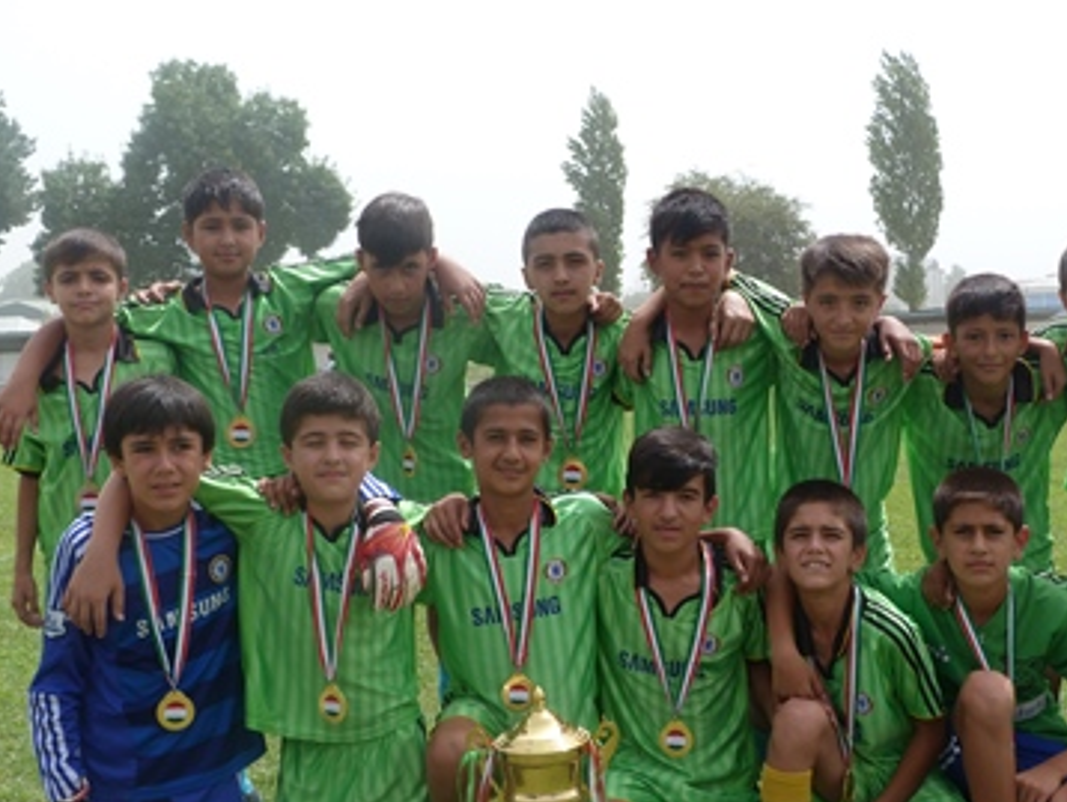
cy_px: 411
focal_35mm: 50
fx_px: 1542
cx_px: 653
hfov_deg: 38.0
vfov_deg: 29.1
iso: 80
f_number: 3.1
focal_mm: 7.3
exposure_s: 1/500
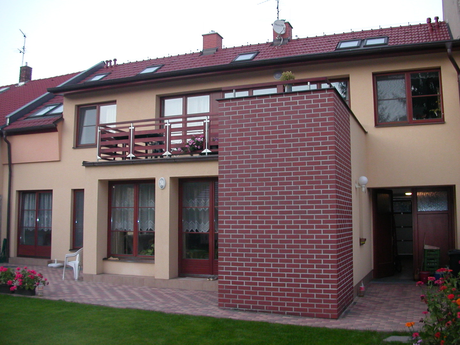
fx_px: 492
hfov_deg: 50.1
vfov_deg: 38.7
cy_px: 172
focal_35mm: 37
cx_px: 230
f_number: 2.7
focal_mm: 5.6
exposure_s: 1/14.6
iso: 200
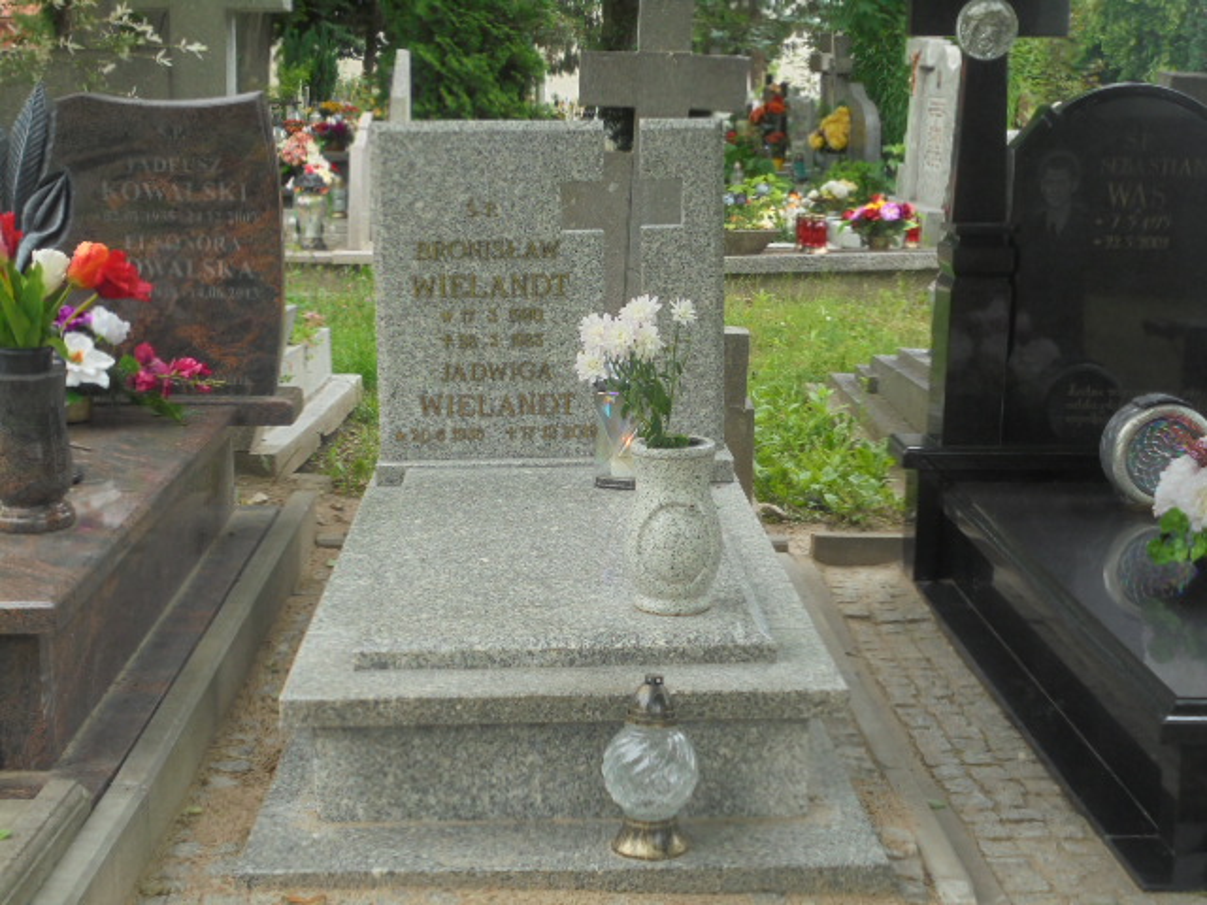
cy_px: 452
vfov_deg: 29.7
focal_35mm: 49
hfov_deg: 38.9
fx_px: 1709
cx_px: 604
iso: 100
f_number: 4.8
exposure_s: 1/100
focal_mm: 8.9
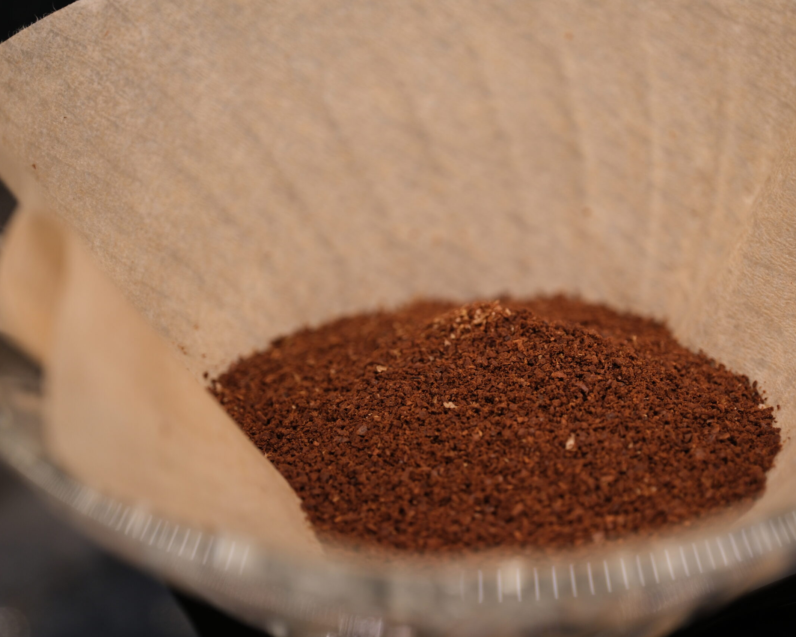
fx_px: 1201
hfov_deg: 36.5
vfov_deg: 29.7
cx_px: 470
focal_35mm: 51
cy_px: 319
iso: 250
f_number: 2.8
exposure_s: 1/100
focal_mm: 30
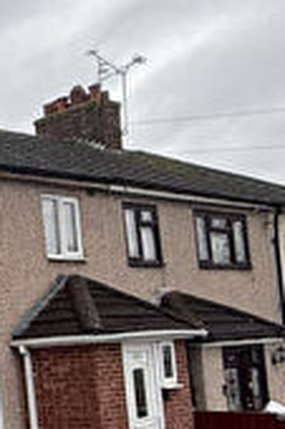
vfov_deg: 32.7
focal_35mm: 60
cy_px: 332
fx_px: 714
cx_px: -378
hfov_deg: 15.0
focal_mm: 2.22
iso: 64
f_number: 2.2
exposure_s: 1/161
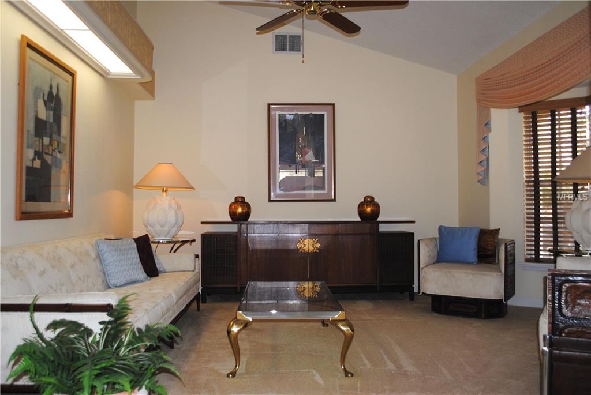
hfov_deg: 61.9
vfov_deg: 43.7
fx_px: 493
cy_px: 198
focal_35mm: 30
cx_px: 296
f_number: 3.8
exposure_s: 1/60
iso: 200
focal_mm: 20
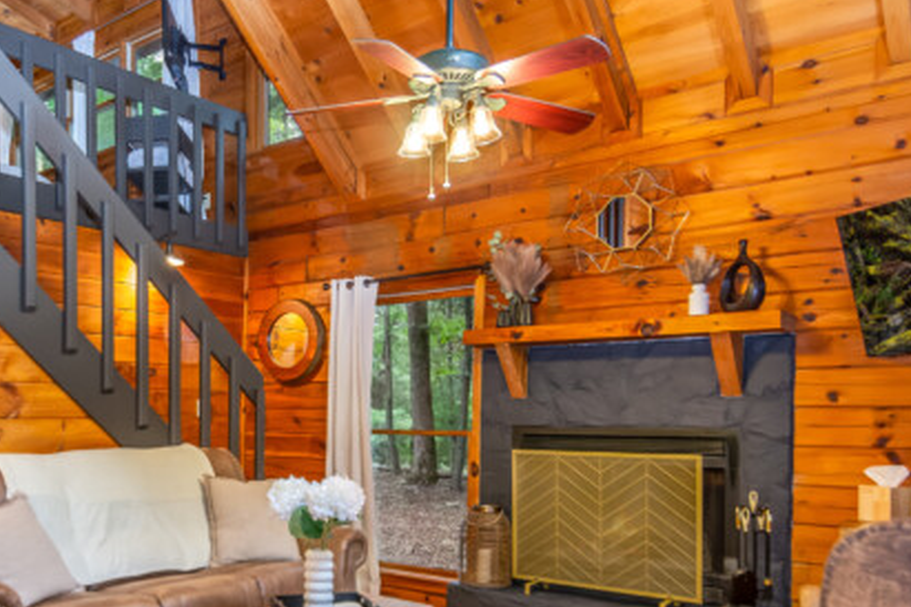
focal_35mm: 31
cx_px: 246
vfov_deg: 40.9
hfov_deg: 57.1
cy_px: 436
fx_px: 796
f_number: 2.8
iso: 1000
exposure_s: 1/60
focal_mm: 11.5
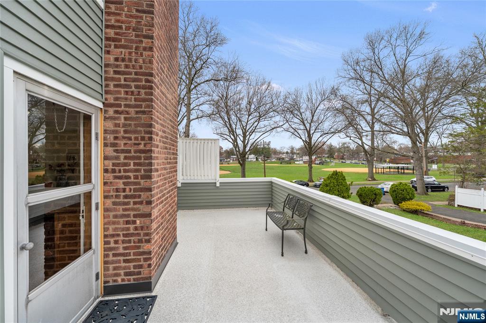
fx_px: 175
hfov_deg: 108.3
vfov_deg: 85.4
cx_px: 243
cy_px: 162
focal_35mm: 13
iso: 250
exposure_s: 1/500
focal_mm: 13
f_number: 5.6
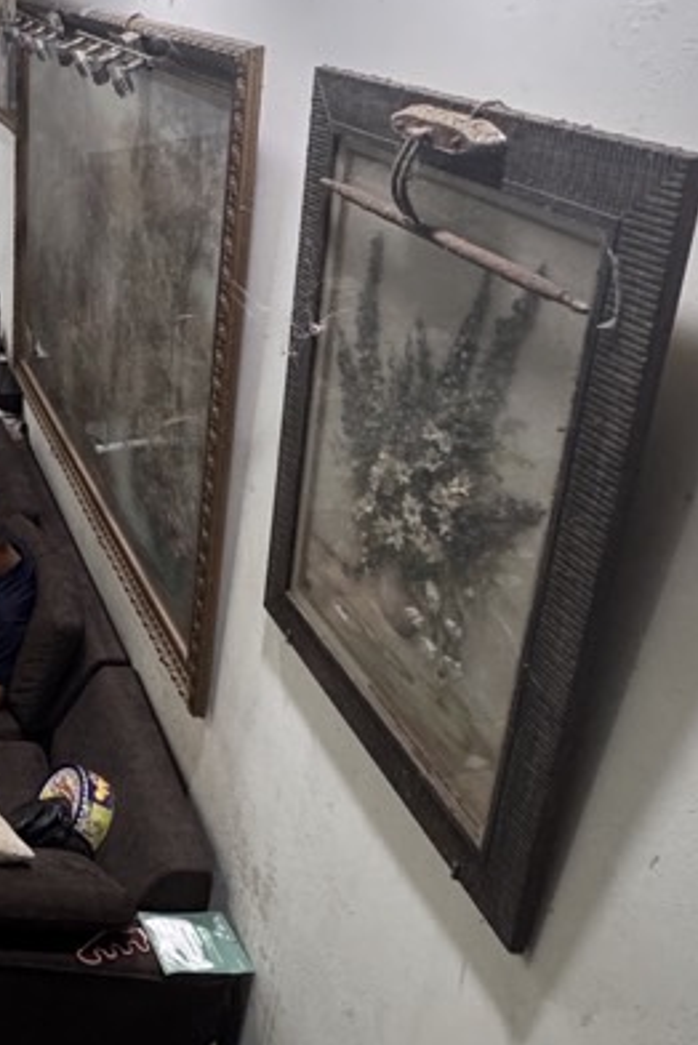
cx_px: -384
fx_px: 1103
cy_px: 451
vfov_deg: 50.5
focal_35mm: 38
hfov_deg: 25.3
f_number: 2.2
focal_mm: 2.22
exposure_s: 1/50
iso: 320
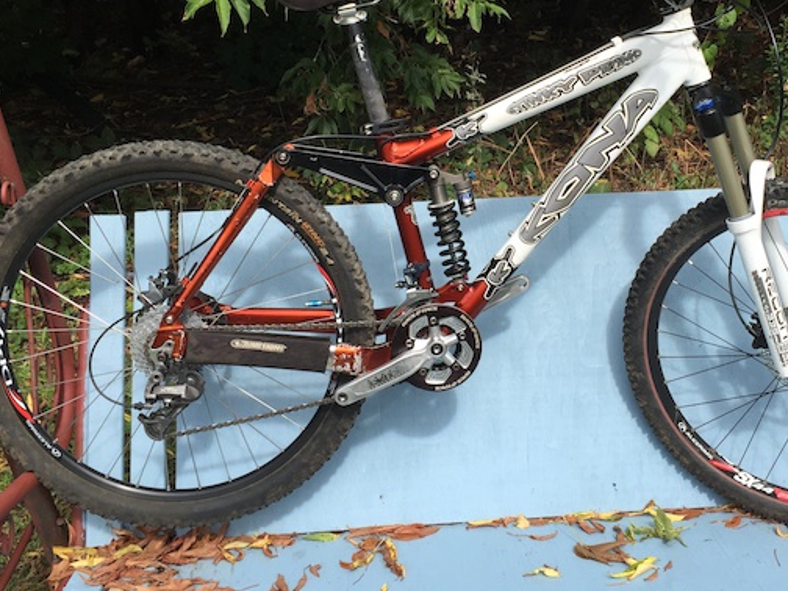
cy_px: 228
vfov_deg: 31.4
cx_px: 480
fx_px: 1047
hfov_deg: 41.0
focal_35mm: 46
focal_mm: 4.15
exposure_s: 1/920
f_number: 2.2
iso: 32
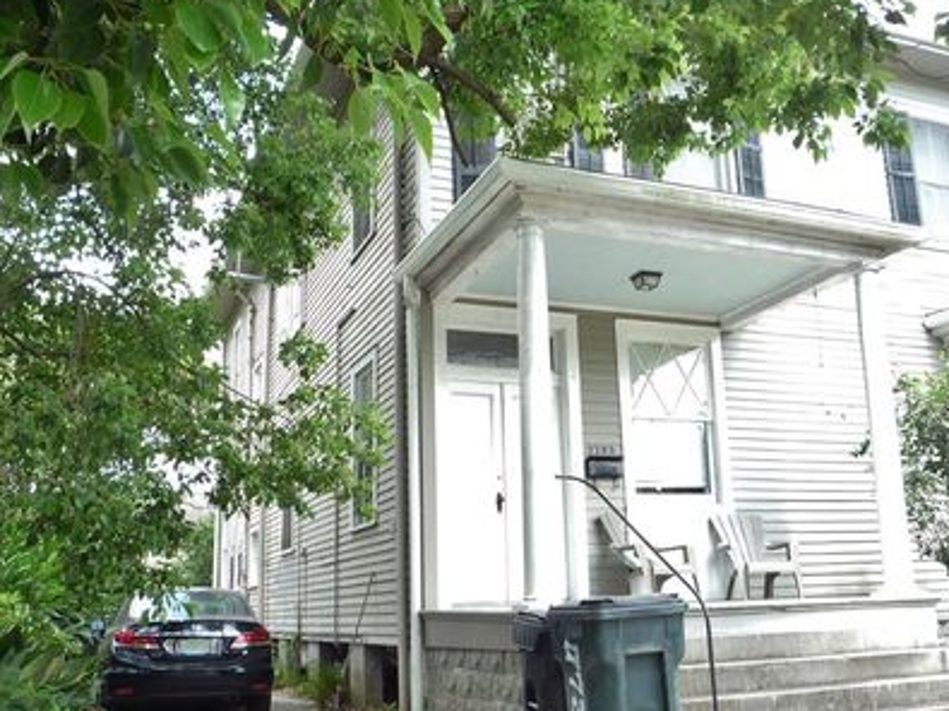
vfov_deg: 37.7
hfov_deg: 48.7
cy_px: 378
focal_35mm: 38
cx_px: 560
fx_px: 1041
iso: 100
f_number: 3.3
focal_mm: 5.2
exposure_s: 1/80
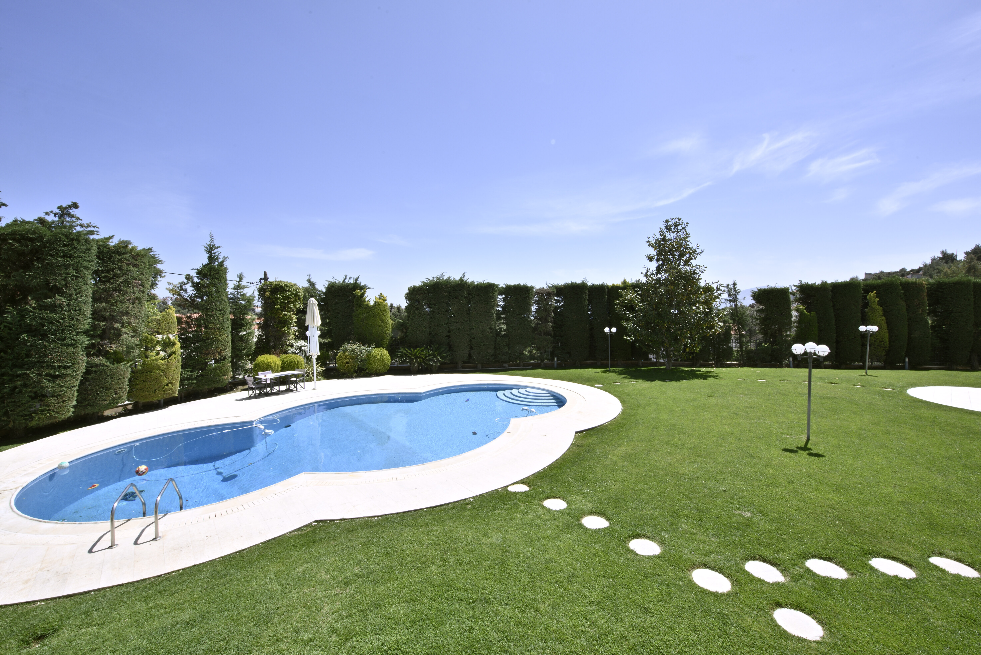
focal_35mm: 14
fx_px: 382
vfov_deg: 81.3
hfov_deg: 104.2
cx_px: 490
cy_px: 328
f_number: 20
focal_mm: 14
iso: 64
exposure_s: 1/50
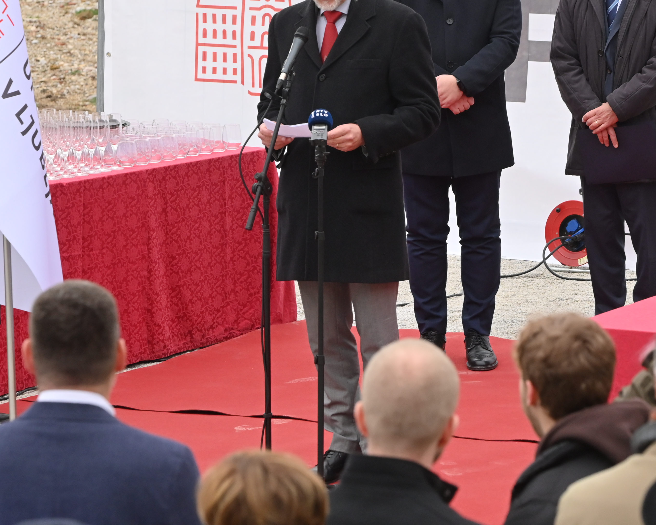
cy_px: 166
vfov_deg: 5.5
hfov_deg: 6.8
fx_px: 5495
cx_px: 356
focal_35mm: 283
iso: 1000
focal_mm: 135
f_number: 7.1
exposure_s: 1/320
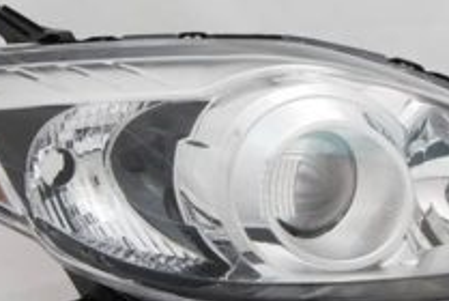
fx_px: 1049
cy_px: 147
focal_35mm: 84
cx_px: 318
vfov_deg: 16.3
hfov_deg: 24.0
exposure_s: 1/1.3
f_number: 11
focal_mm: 26
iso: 100
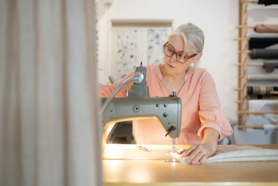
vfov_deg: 37.9
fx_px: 270
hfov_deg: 54.4
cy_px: 93
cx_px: 139
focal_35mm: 35
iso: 800
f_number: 2
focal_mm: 35
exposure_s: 1/320
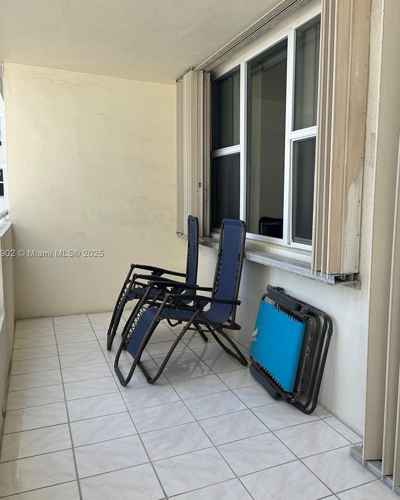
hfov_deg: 44.0
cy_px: 254
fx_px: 473
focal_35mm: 32
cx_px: 308
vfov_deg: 55.7
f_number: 1.78
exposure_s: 1/927
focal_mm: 6.86
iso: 80
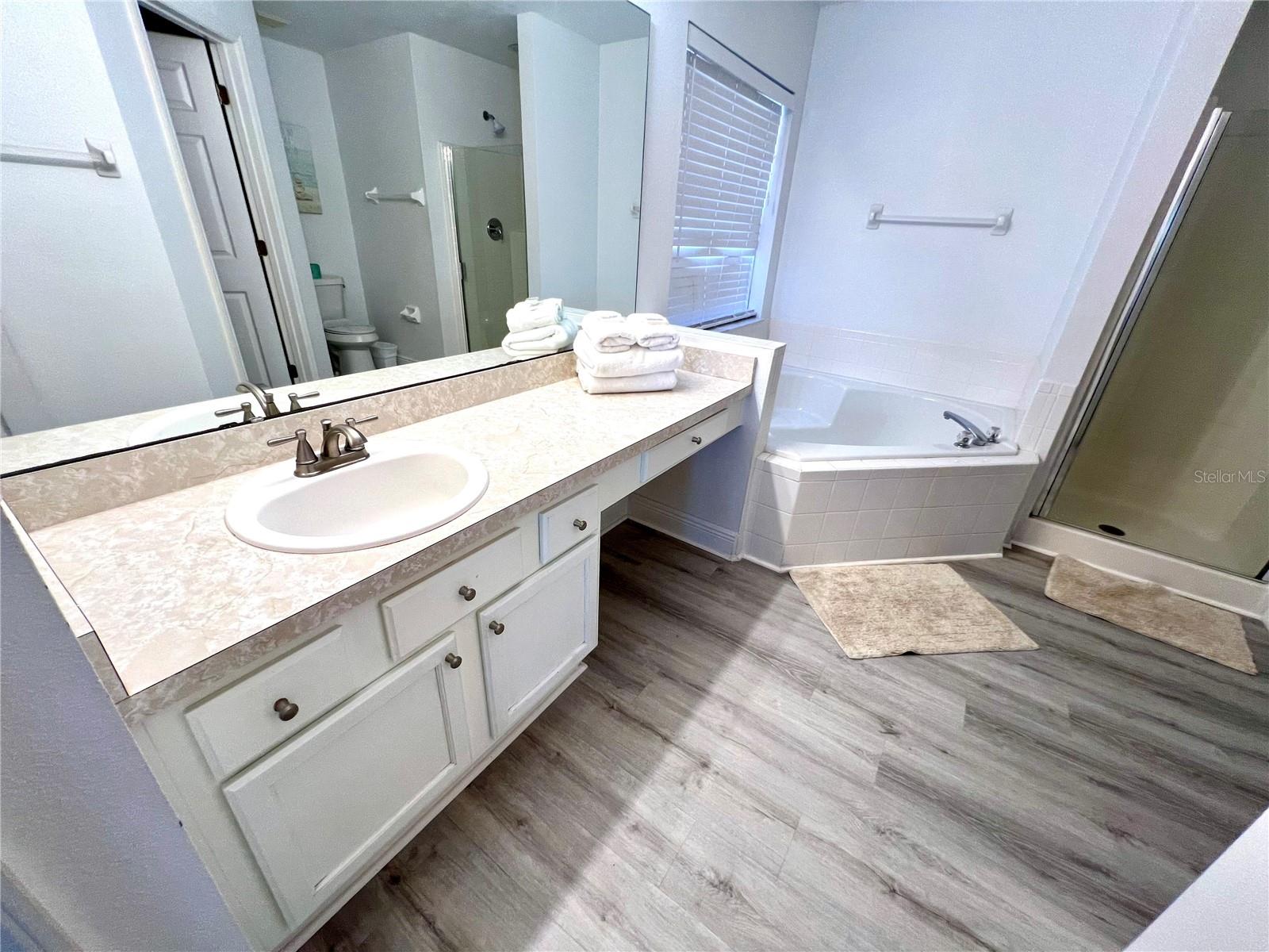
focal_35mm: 13
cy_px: 476
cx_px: 634
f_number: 1.8
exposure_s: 1/120
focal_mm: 1.57
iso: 100
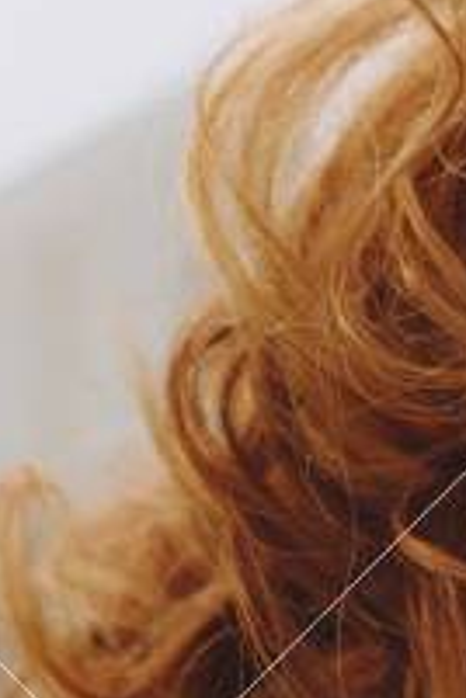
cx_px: 659
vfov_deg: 6.3
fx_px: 6291
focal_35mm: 324
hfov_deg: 4.2
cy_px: -483
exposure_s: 1/160
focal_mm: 50
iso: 320
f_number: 2.5
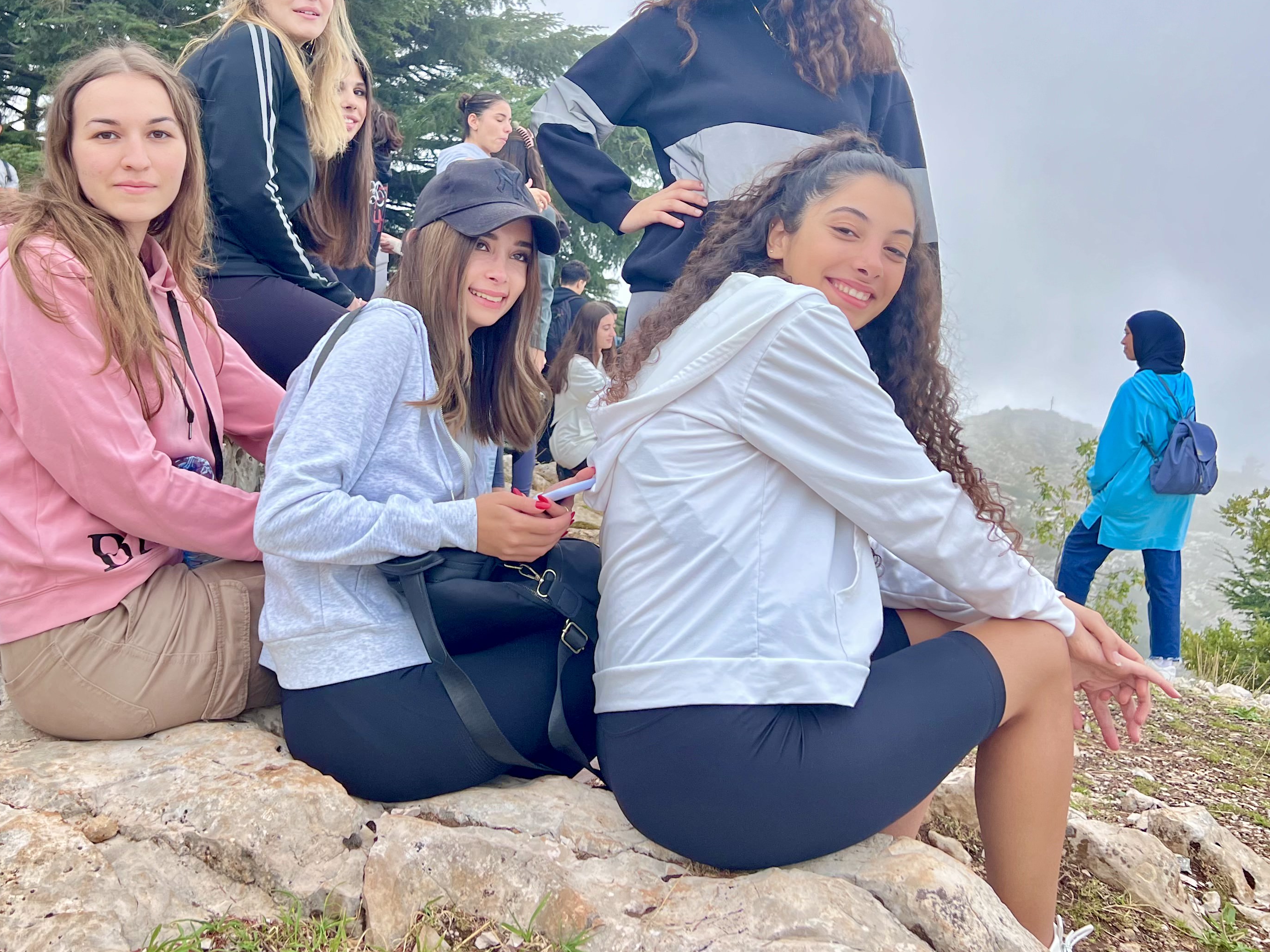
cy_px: 300
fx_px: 1394
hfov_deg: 48.6
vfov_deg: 37.2
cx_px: 487
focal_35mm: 38
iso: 50
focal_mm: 5.7
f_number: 1.5
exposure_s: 1/561
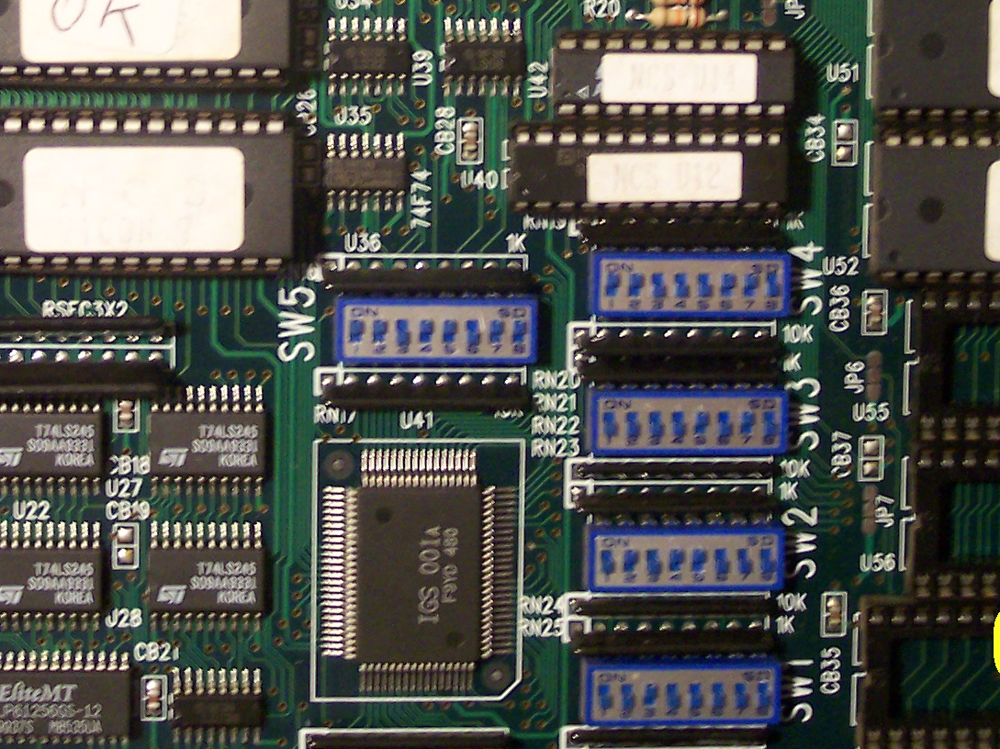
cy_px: -23
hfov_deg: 21.7
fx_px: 2599
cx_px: 382
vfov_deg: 16.0
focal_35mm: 90
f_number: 2.8
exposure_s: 1/8
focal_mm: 8
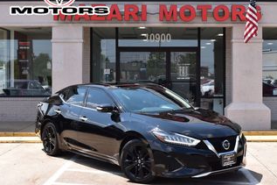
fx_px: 451
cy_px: 77
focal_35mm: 59
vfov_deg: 23.1
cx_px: 168
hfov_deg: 34.0
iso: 400
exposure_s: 1/400
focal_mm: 31
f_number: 11
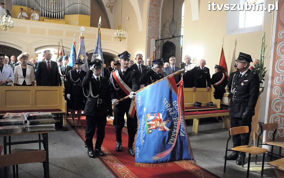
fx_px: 217
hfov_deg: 66.5
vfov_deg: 44.5
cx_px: 140
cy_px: 92
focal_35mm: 28
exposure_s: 1/50
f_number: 3.5
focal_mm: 18
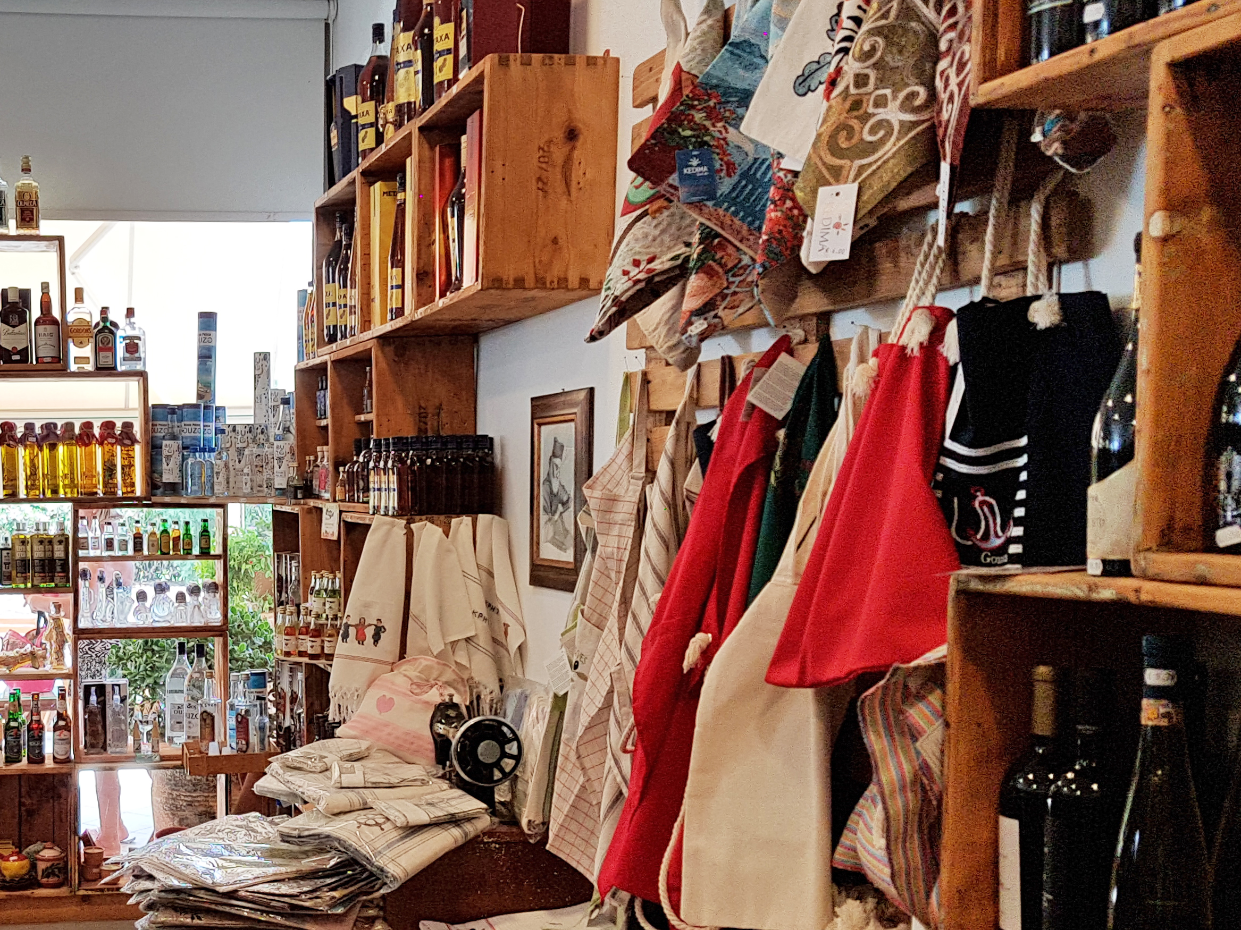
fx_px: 1577
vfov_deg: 32.7
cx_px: 199
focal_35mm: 44
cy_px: 586
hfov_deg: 40.6
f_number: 1.7
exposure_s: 1/125
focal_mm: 4.2
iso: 40
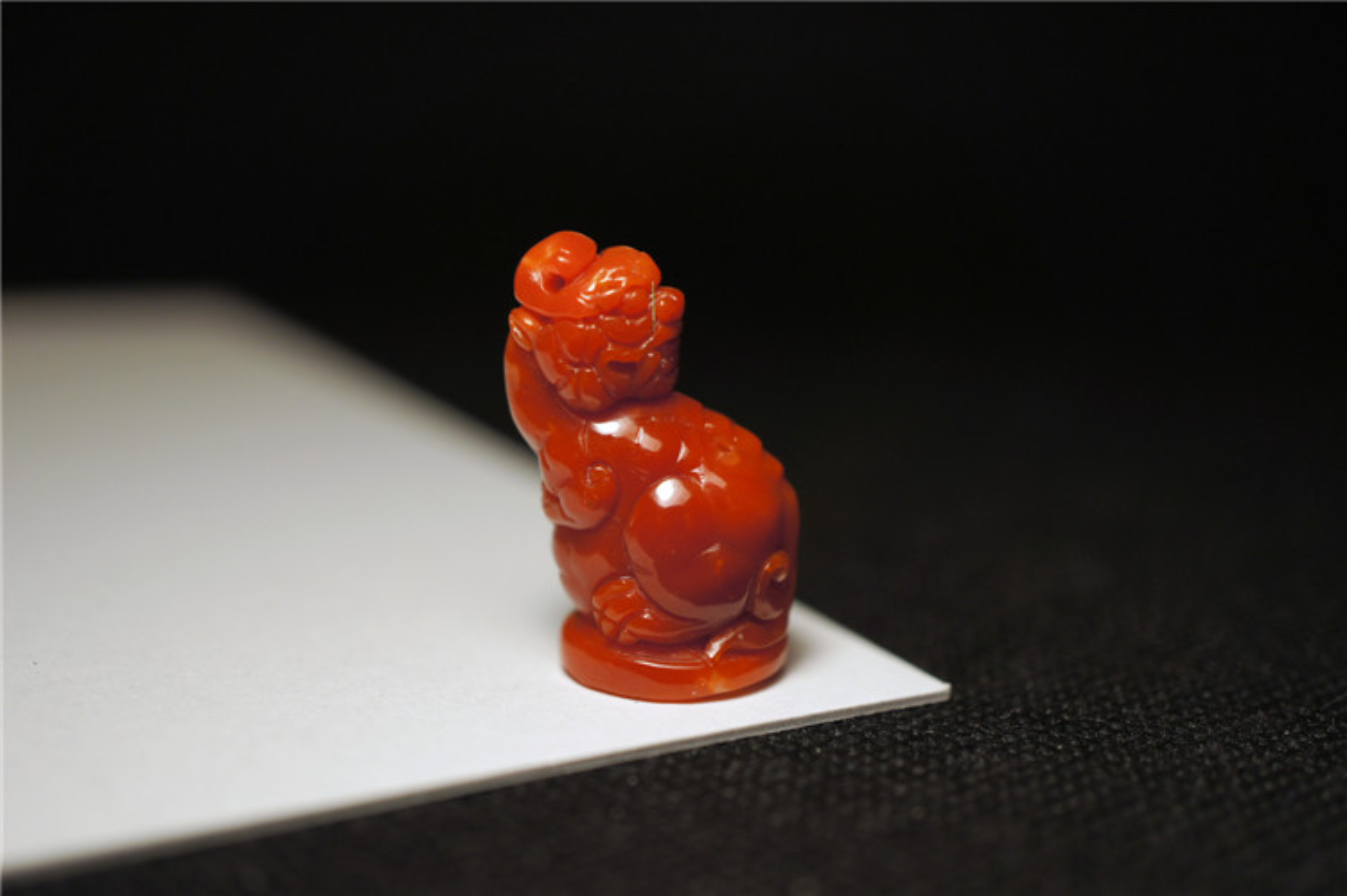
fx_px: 1683
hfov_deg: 43.6
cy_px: 448
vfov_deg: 29.8
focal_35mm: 45
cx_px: 674
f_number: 3.5
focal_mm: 30
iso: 200
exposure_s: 1/80
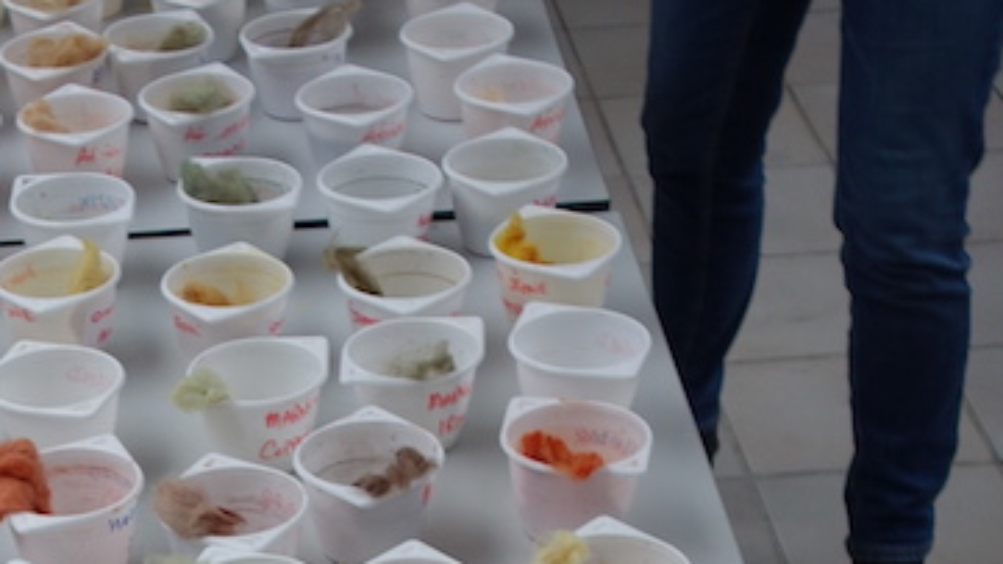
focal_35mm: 94
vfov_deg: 11.8
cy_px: 1047
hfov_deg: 22.3
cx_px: 144
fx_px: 2500
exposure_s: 1/100
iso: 125
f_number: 2.8
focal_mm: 11.18
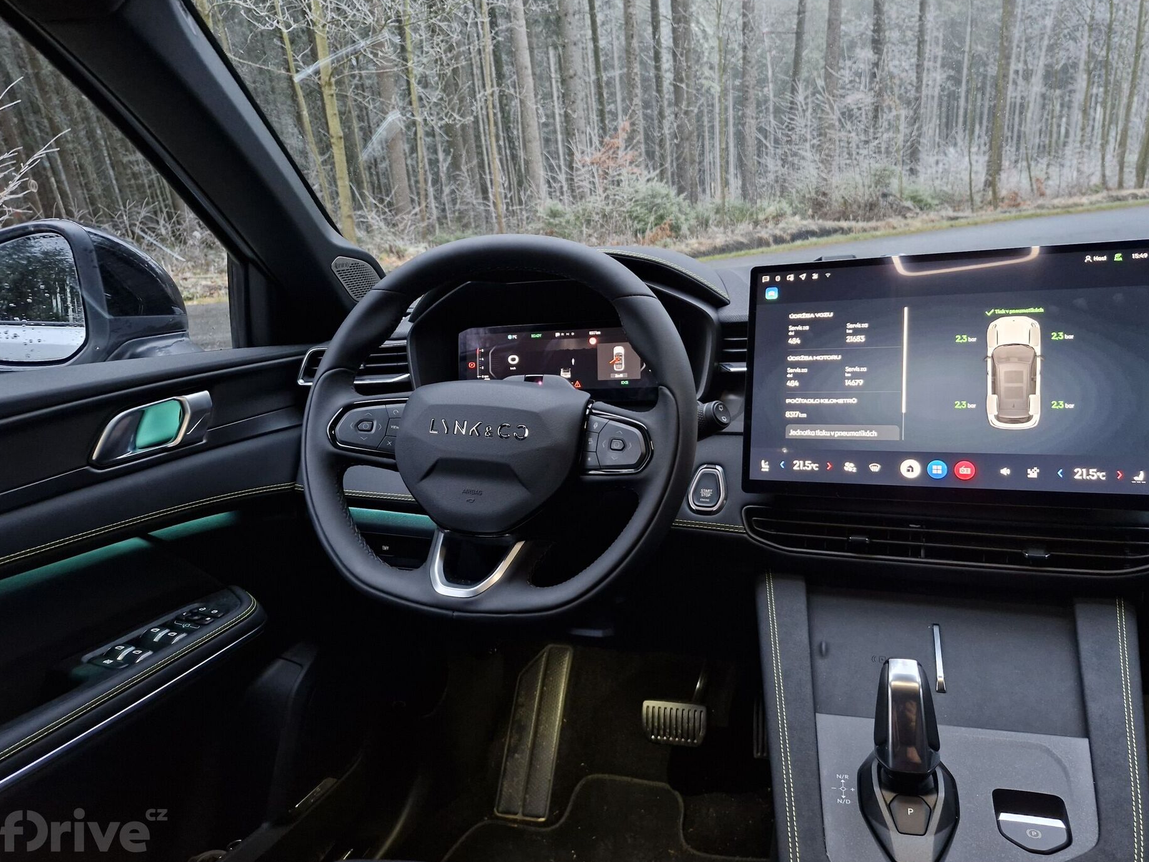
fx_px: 797
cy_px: 421
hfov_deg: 71.6
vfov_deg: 56.8
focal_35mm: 24
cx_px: 586
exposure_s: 1/25
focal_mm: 5.54
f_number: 1.8
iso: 640
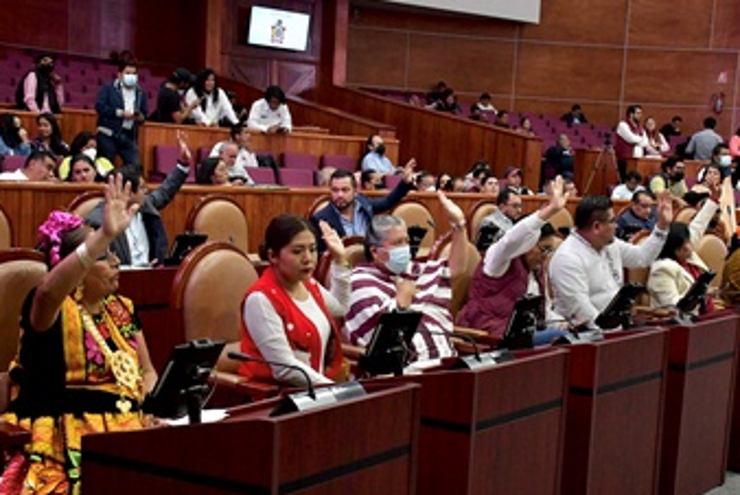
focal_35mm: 53
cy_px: 290
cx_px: 431
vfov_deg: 25.5
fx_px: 1090
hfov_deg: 37.4
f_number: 6.3
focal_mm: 27
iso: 2000
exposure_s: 1/200
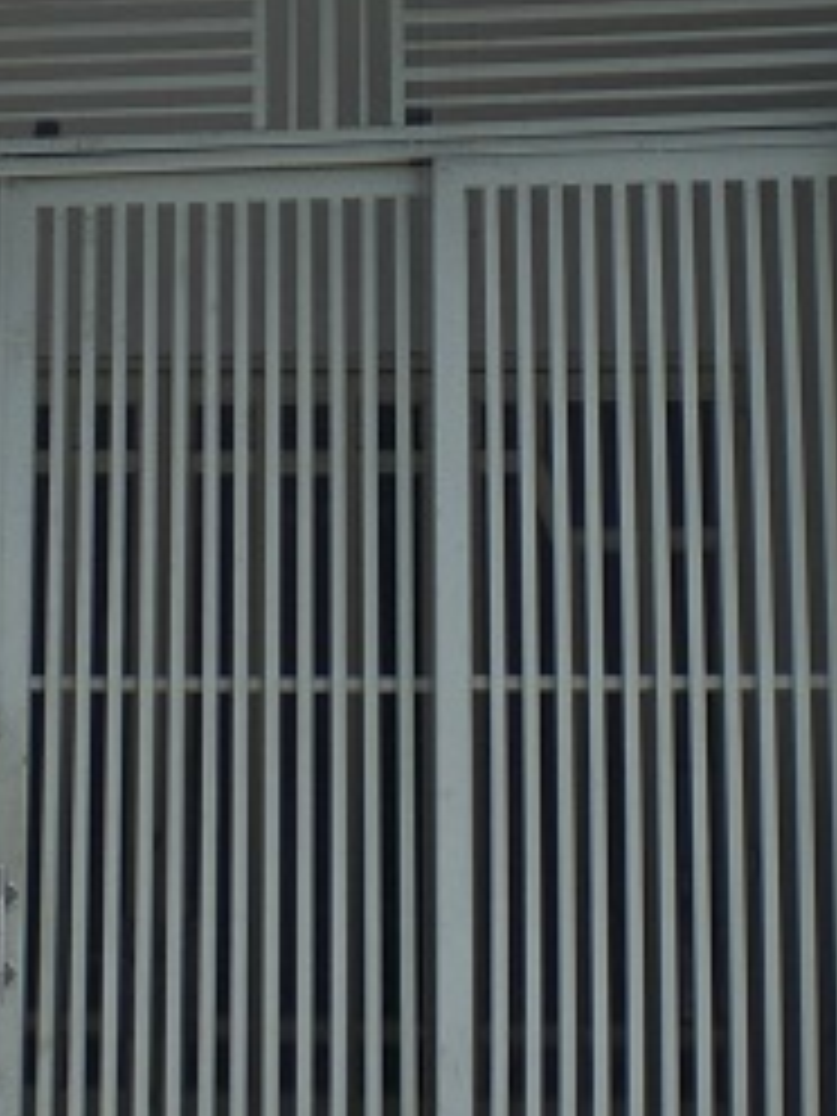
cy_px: 40
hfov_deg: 15.9
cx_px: 130
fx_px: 2966
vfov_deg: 20.7
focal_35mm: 92
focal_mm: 6.3
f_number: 4.4
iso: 50
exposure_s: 1/2000
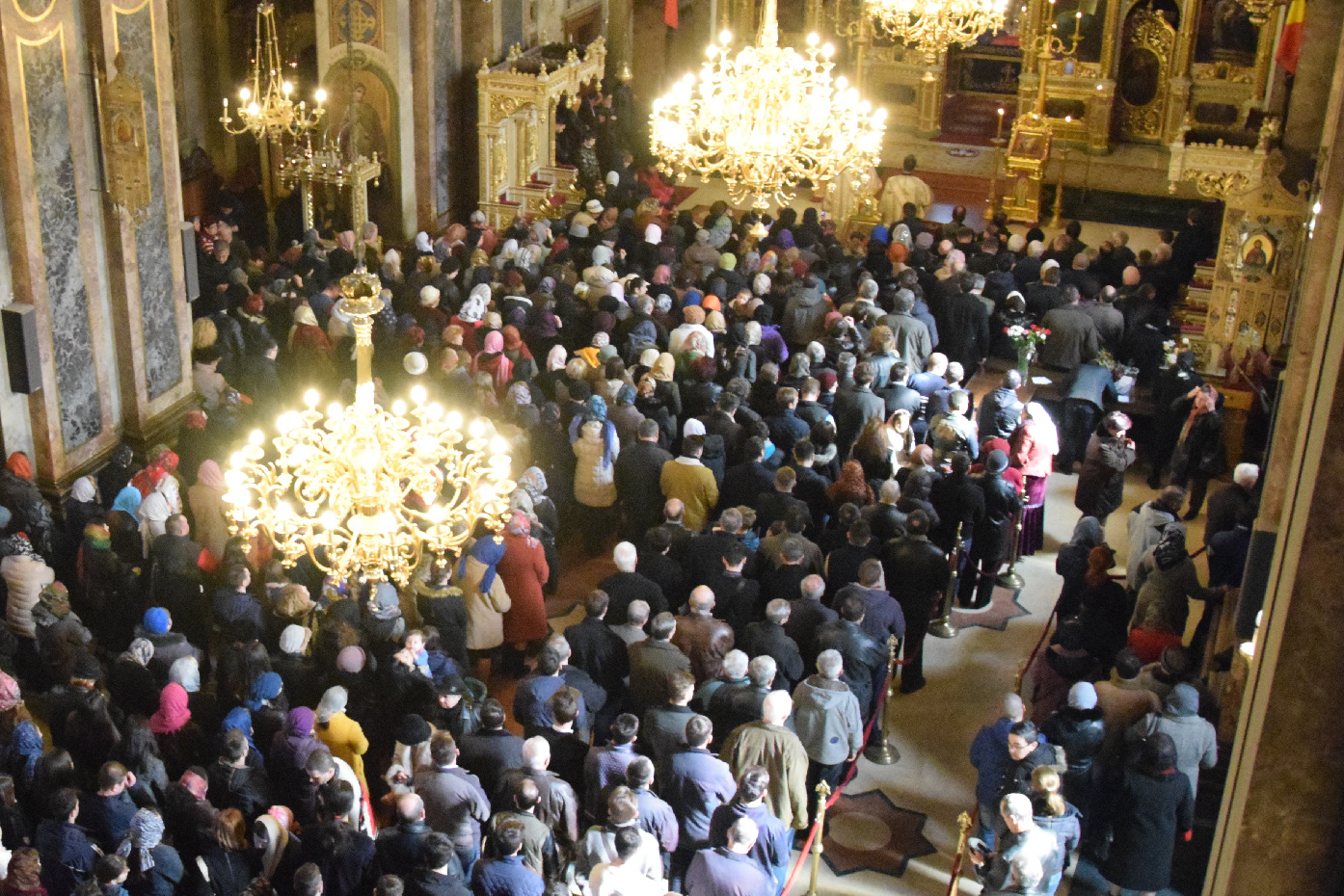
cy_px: 432
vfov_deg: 30.5
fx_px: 1643
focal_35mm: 44
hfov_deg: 43.1
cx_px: 333
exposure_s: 1/100
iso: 8000
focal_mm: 18
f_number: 3.5
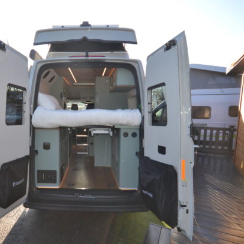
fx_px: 191
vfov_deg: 65.0
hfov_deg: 63.2
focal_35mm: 24
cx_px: 79
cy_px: 123
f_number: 4.5
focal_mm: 12
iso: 100
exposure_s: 1/125
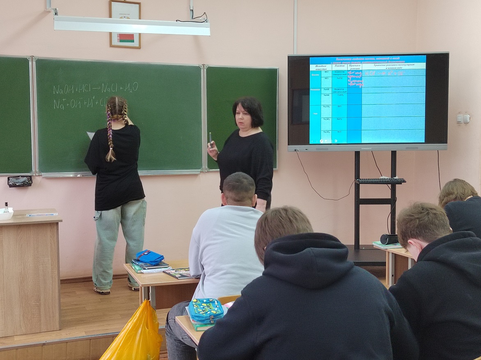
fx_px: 597
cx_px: 240
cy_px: 180
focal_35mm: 43
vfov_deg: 33.6
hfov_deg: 43.9
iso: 1503
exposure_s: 1/100
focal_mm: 5.52
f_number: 1.9
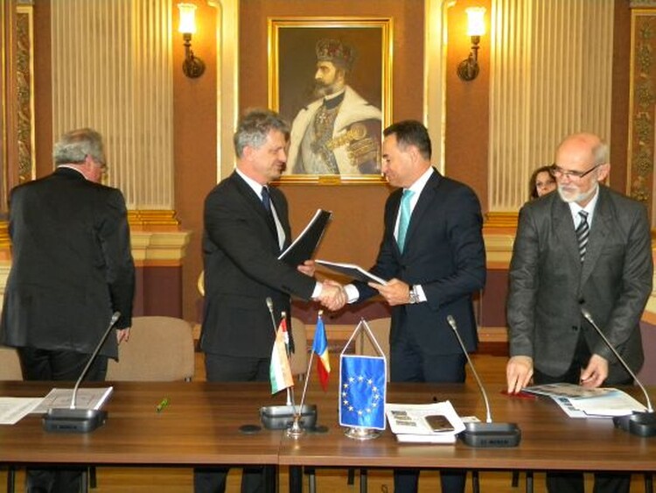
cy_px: 246
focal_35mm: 36
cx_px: 328
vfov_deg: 39.7
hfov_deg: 51.3
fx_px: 682
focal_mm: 6.4
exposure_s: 1/30
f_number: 3.7
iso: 426
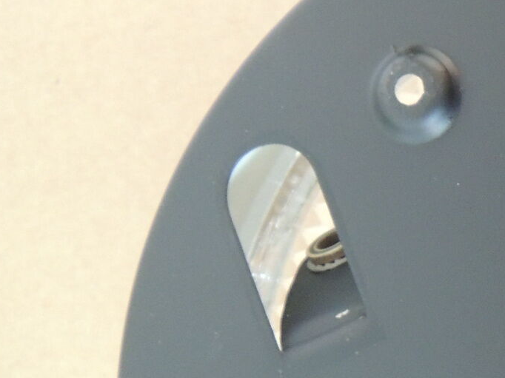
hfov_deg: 21.6
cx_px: 689
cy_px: 387
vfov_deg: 17.9
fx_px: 1167
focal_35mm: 80
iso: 640
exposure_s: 1/8
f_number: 2.5
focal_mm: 4.3
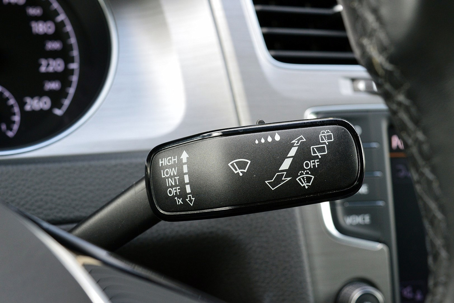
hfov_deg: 35.1
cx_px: 227
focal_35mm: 57
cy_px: 152
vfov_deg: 23.8
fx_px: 719
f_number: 8
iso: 640
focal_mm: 38
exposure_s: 1/60
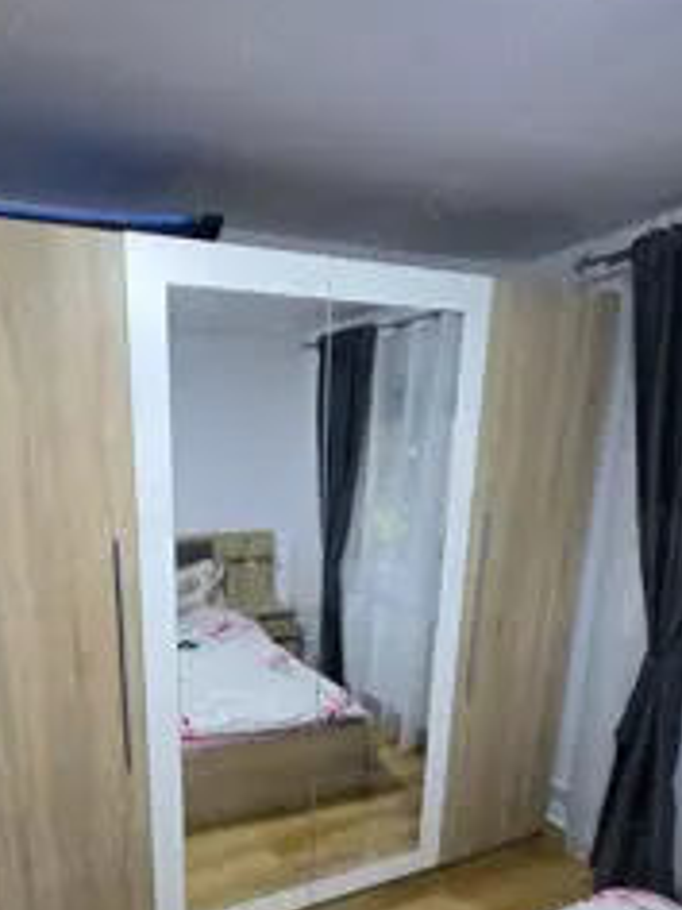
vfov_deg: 73.6
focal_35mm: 22
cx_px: 216
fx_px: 578
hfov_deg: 59.4
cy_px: 621
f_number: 2.2
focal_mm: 1.7
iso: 400
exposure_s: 1/50
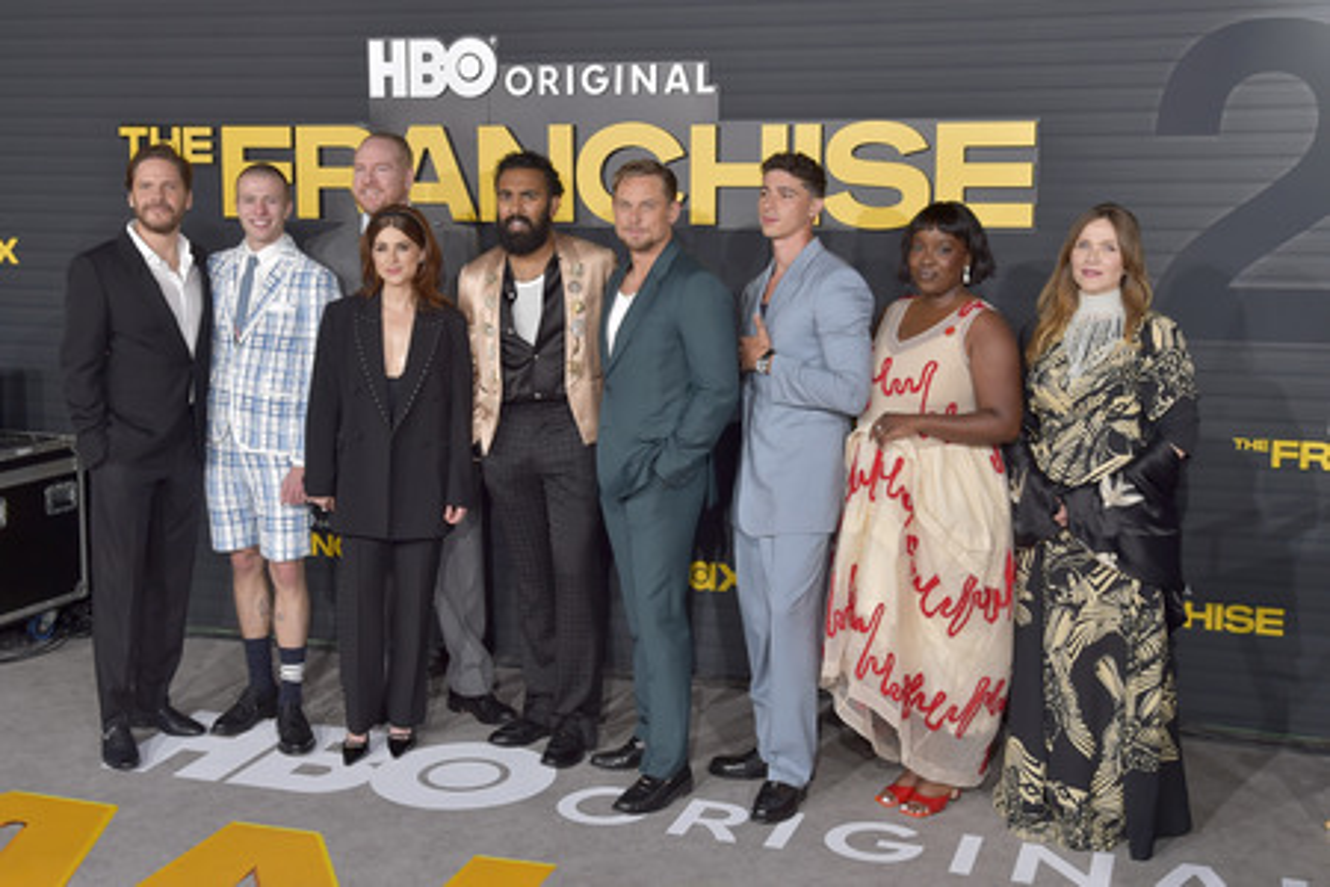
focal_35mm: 38
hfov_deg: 50.7
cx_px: 665
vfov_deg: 35.1
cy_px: 444
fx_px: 1404
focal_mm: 38
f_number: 6.3
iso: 400
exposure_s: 1/250
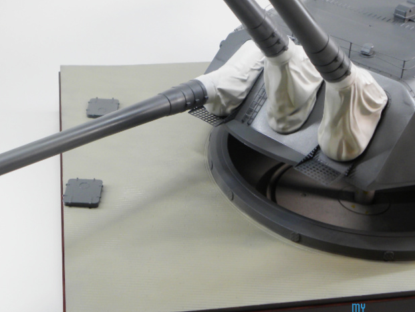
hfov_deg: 31.6
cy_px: 85
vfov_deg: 23.8
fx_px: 731
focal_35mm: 61
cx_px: 177
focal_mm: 6.6
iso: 64
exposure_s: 1/84
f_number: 3.2
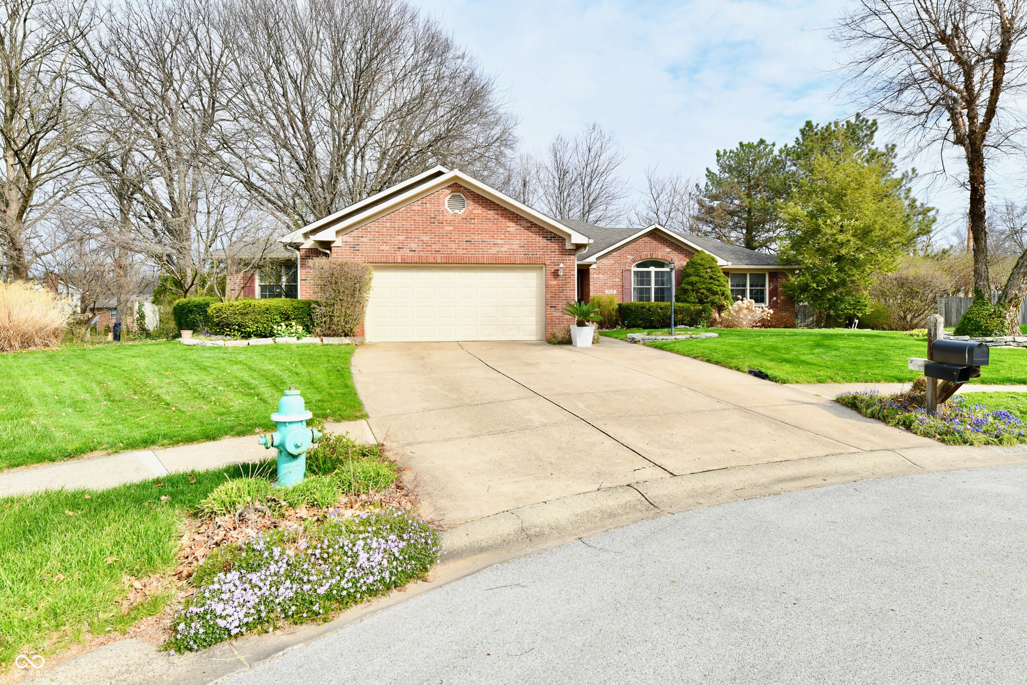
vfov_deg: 64.6
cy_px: 342
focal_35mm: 19
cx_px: 514
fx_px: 542
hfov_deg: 86.9
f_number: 11
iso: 640
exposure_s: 1/500
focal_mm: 19
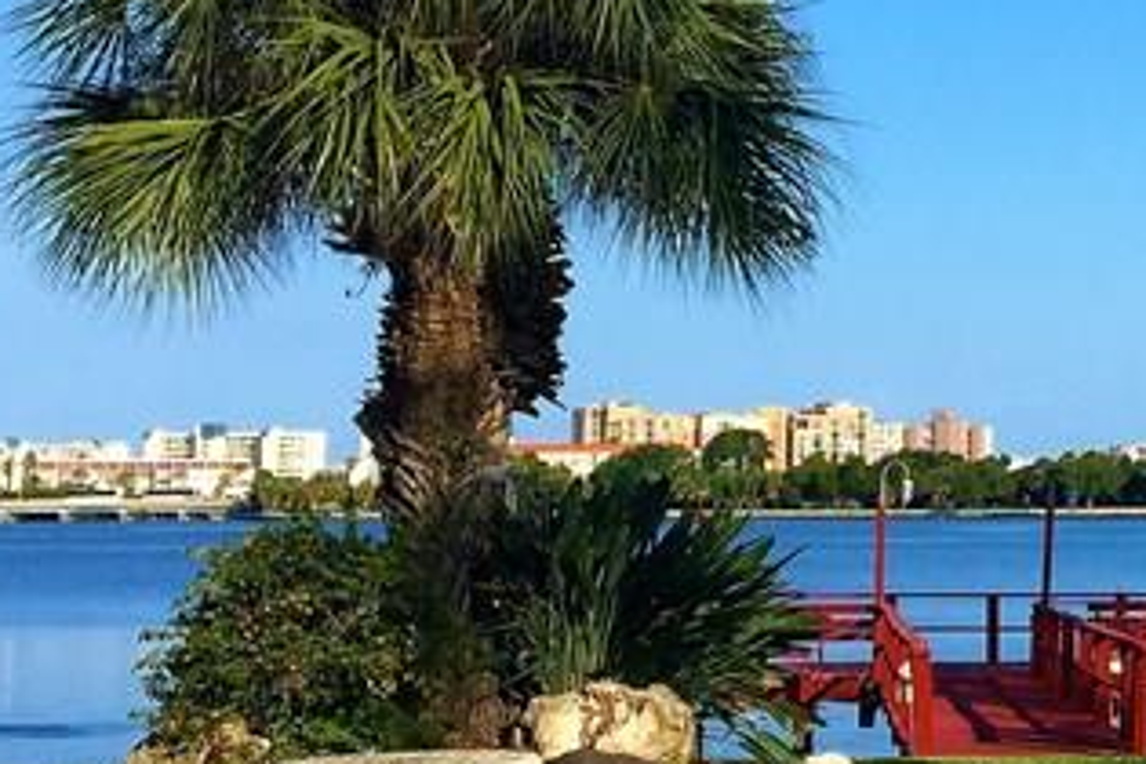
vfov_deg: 13.8
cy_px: 58
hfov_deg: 20.1
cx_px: 1175
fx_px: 3119
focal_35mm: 98
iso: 32
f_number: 2.2
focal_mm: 4.15
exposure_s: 1/1883
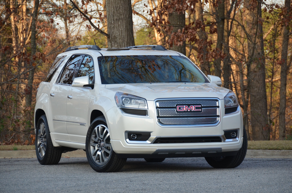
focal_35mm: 195
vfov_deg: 7.0
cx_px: 146
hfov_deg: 10.6
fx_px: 1578
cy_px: 96
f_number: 5.6
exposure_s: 1/640
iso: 800
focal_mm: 130
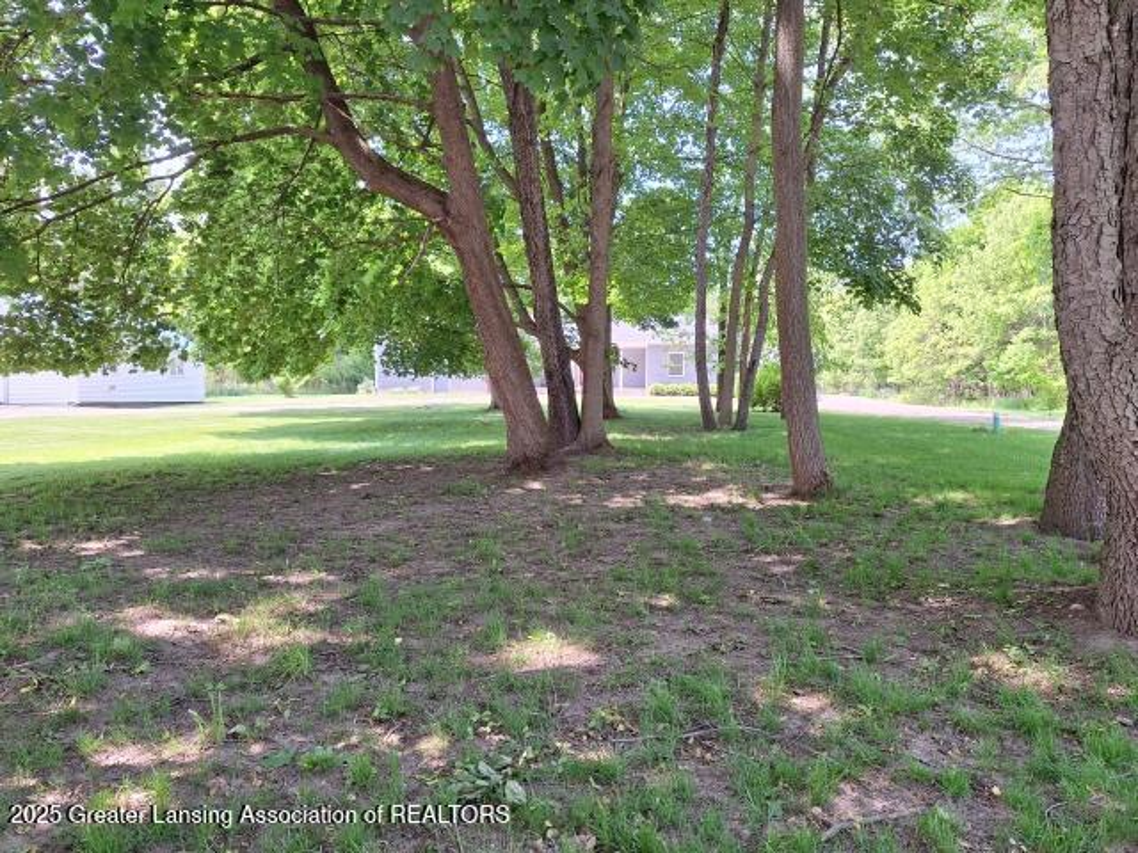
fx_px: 756
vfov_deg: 58.9
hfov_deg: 73.9
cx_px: 569
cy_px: 426
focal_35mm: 23
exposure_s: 1/195
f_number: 1.8
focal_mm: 5.54
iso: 40
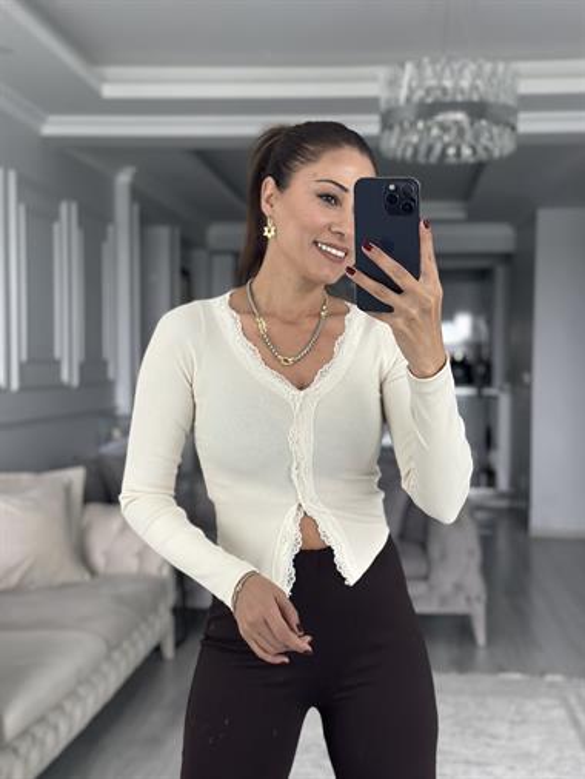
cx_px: 292
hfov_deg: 30.3
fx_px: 1081
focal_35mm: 48
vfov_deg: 39.6
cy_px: 390
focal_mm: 6.86
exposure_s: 1/40
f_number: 1.78
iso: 400
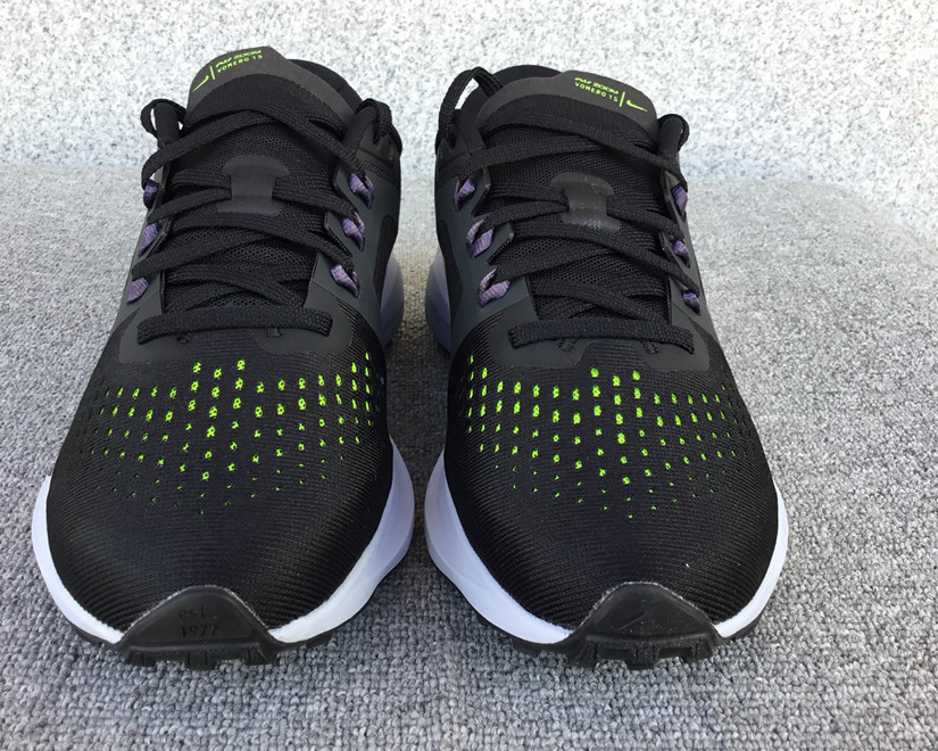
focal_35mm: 33
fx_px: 916
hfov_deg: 54.2
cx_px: 463
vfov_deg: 44.5
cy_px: 370
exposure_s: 1/100
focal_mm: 3.3
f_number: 2.4
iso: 40
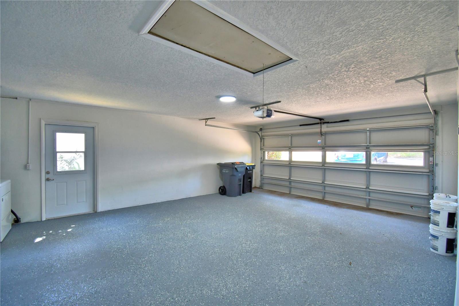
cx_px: 230
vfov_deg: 77.3
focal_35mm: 15
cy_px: 153
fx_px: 191
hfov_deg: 100.4
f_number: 4.5
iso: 400
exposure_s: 1/50
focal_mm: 10
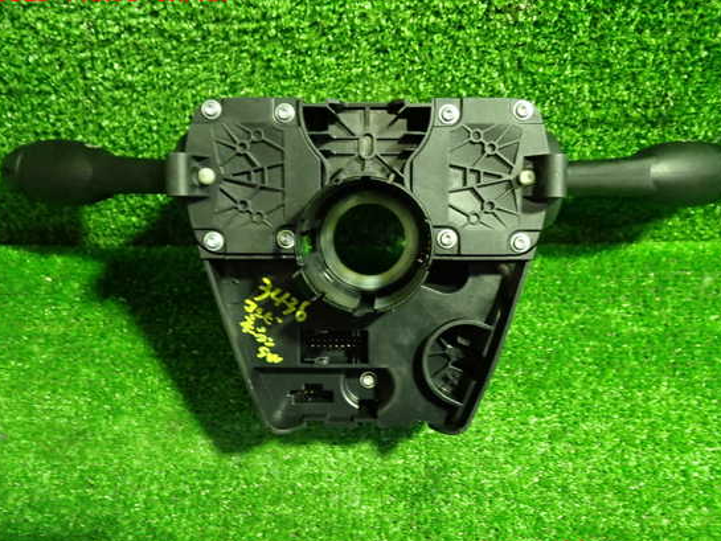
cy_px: 274
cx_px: 384
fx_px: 687
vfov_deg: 43.0
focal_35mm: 33
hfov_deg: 55.3
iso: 640
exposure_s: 1/30
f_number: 2.3
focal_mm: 5.4
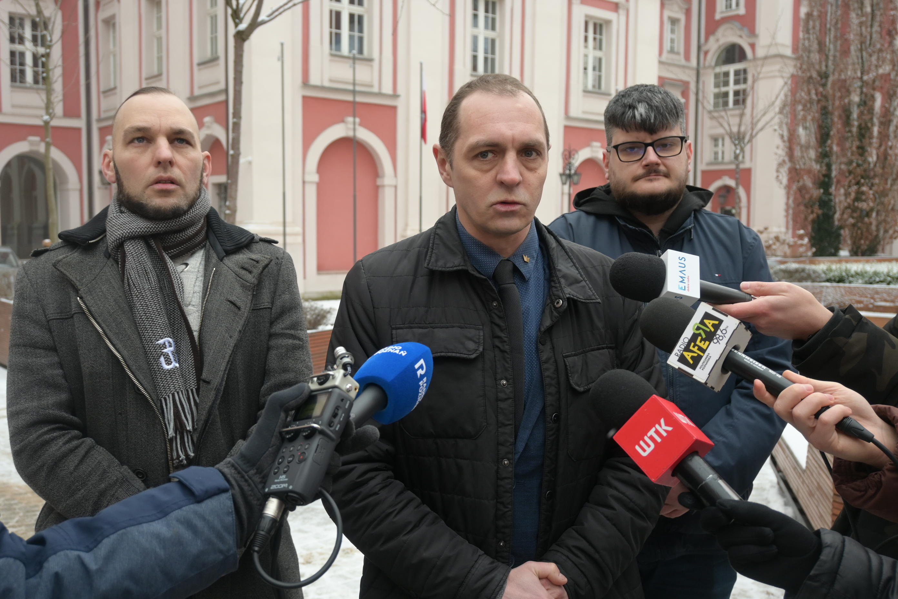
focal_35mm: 36
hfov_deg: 53.1
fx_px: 898
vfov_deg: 36.9
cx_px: 449
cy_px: 300
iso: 400
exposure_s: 1/200
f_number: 4.2
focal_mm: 24
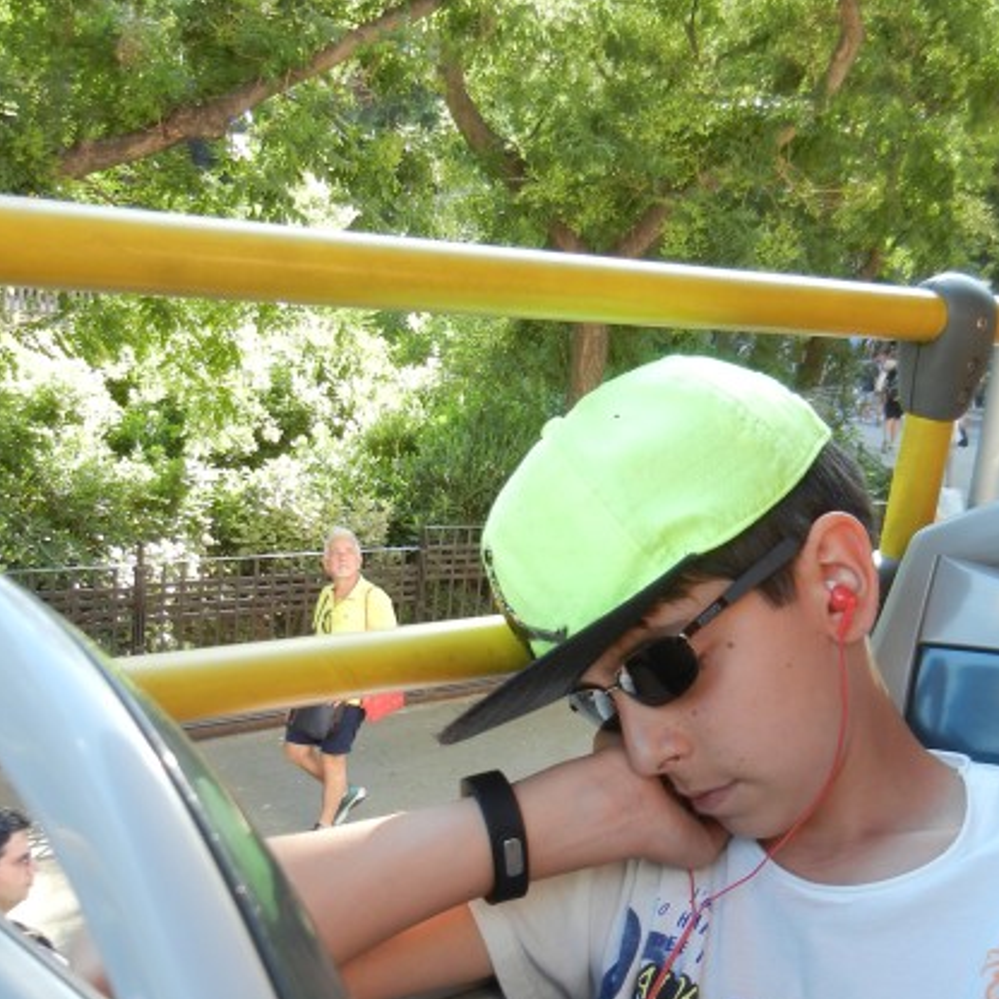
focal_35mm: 49
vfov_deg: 34.3
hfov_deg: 34.4
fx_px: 1600
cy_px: 670
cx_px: 641
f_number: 3.5
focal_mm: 5.4
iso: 160
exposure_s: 1/86.8
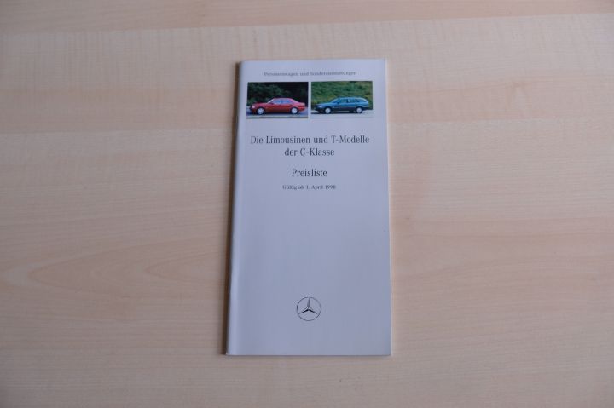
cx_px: 307
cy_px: 204
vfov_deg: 31.8
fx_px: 716
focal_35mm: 42
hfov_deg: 46.4
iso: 200
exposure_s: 1/80
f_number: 3.2
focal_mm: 27.7
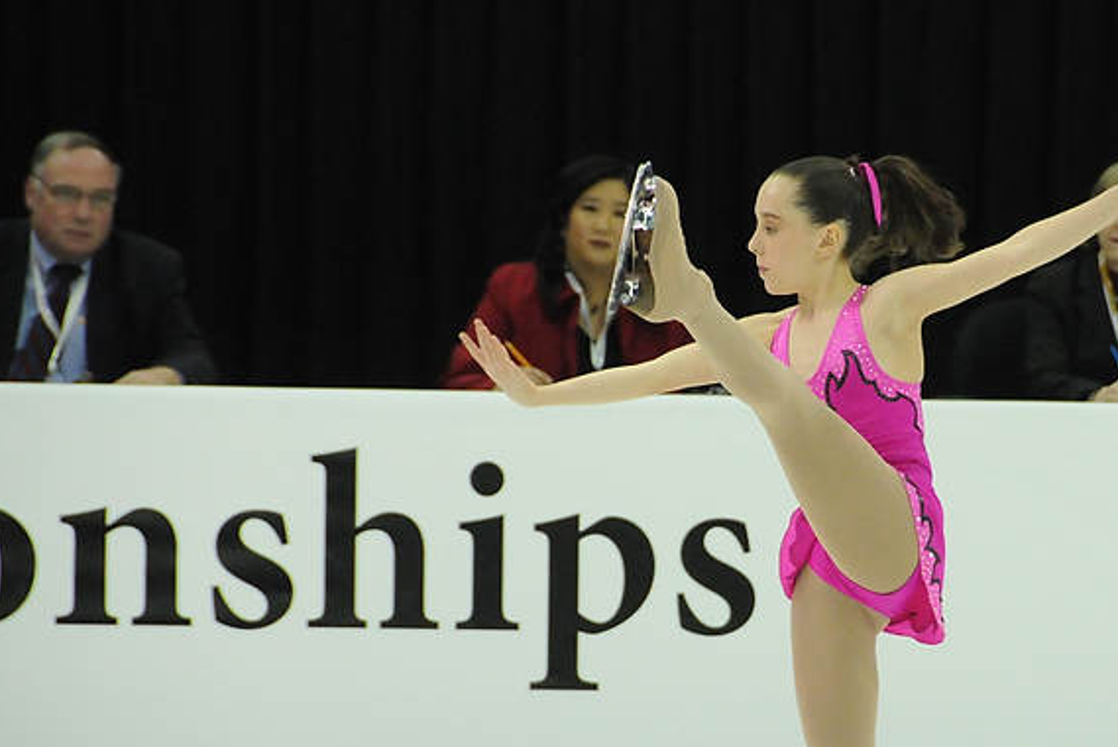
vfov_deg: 3.3
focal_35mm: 422
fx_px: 13112
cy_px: 519
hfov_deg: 4.9
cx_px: 733
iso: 3200
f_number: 5.6
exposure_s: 1/640
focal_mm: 200
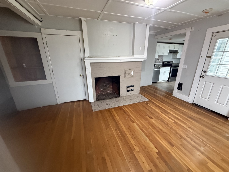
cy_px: 86
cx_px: 114
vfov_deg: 85.7
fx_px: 93
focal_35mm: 14
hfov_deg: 102.1
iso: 500
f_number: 2.2
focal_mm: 2.22
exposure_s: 1/60
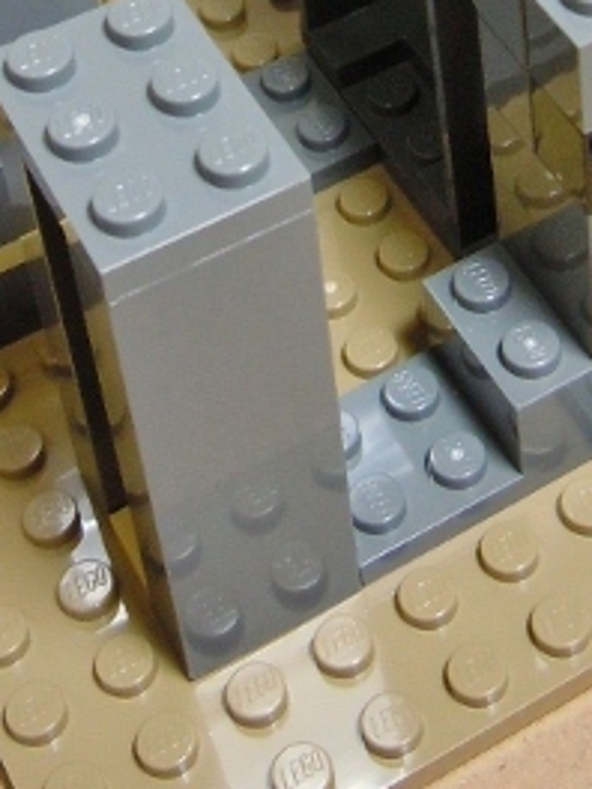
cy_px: -164
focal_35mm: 91
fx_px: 2075
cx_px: 389
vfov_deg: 20.2
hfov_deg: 16.2
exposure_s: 1/13
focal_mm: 5.4
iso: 200
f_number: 3.5
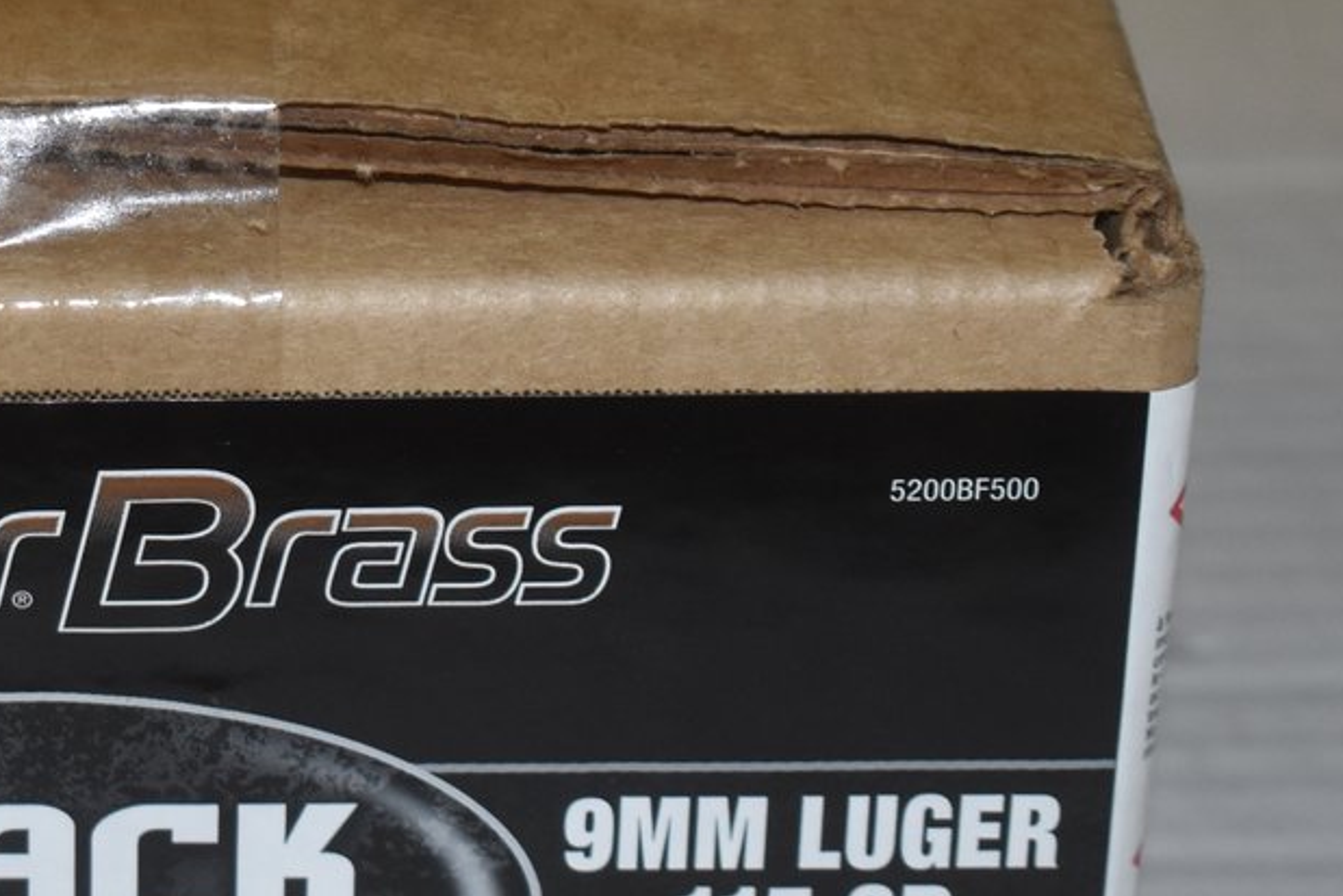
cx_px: -127
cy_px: 166
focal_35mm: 165
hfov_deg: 12.2
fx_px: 6156
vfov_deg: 8.3
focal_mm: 40
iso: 800
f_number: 5
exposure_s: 1/60
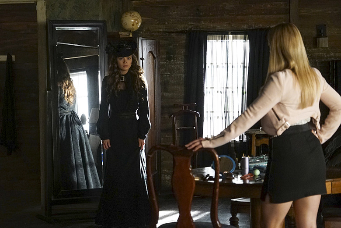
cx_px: 170
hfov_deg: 19.8
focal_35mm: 103
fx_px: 976
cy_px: 114
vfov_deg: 13.3
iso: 10000
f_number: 6.3
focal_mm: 103
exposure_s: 1/60
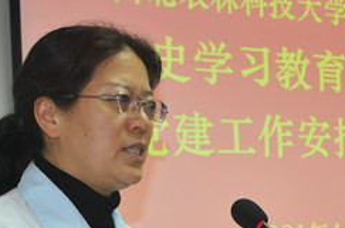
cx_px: 213
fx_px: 1026
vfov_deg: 12.5
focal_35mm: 107
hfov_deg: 19.1
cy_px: 236
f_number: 5
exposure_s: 1/80
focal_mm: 29
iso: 1000
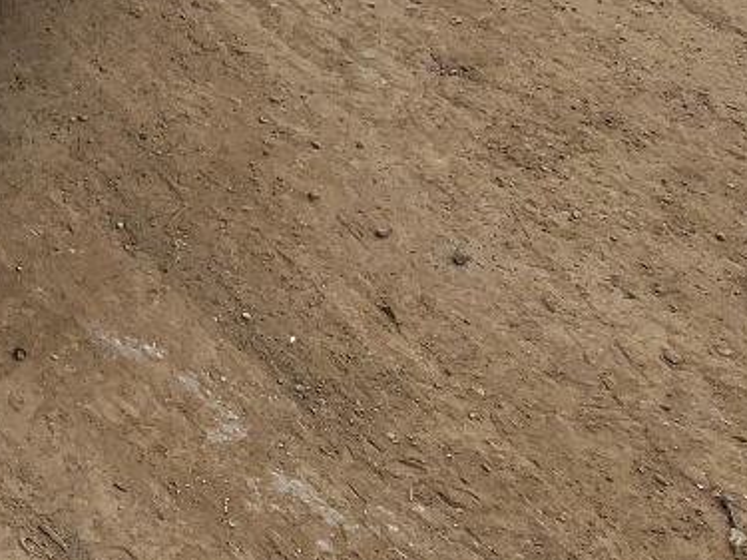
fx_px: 2395
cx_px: -598
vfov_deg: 12.0
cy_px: -510
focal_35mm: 111
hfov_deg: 15.3
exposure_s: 1/1250
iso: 50
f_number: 1.5
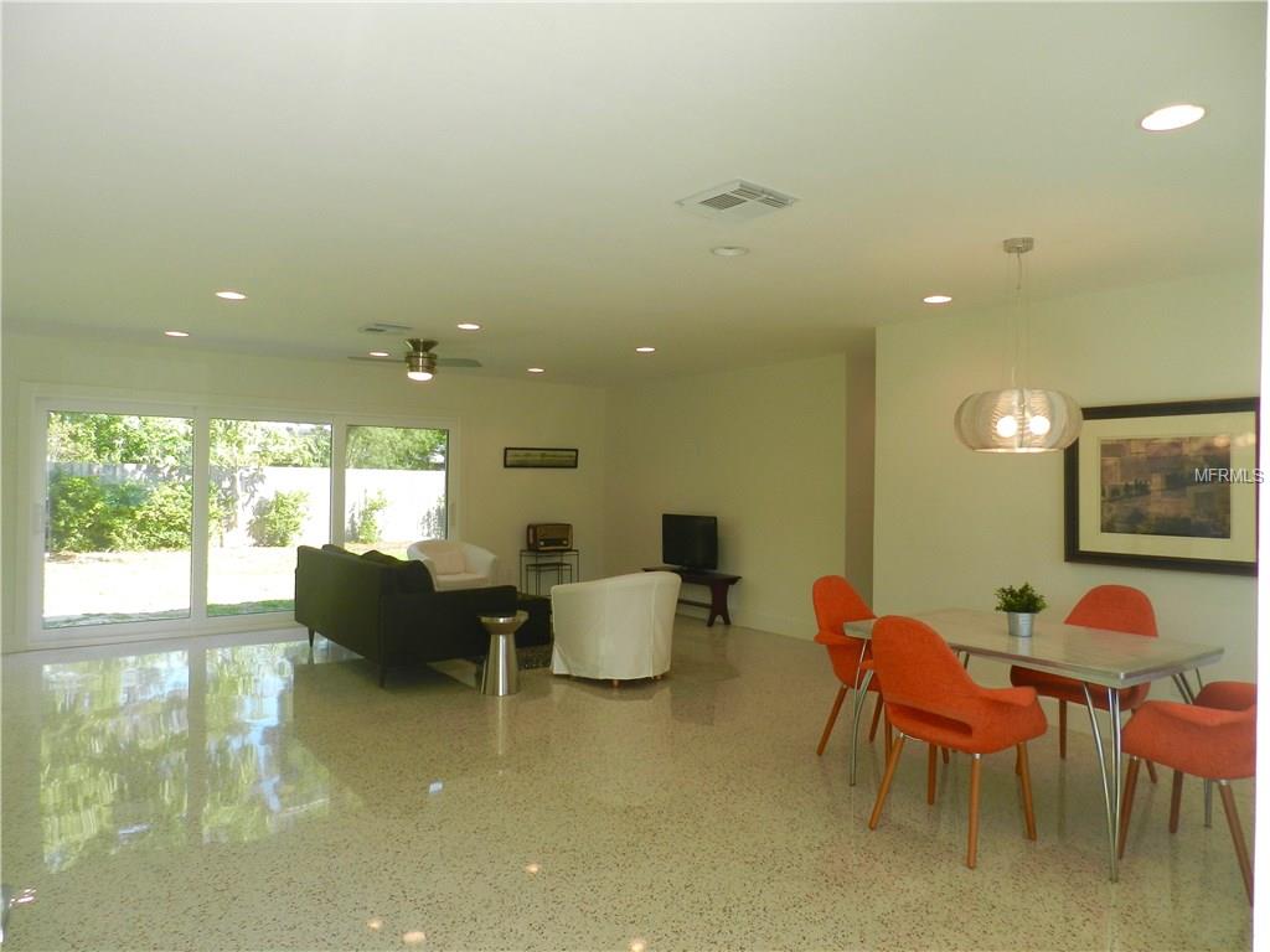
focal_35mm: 23
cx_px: 635
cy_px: 476
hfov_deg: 73.9
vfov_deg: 58.9
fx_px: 844
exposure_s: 1/160
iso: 160
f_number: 3.4
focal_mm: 4
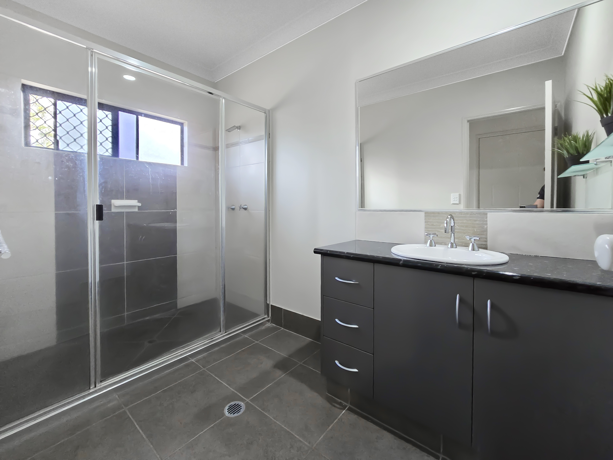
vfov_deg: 89.9
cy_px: 230
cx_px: 306
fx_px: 230
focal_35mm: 13
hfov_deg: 106.2
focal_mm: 2.2
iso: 640
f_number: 2.2
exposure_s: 1/50
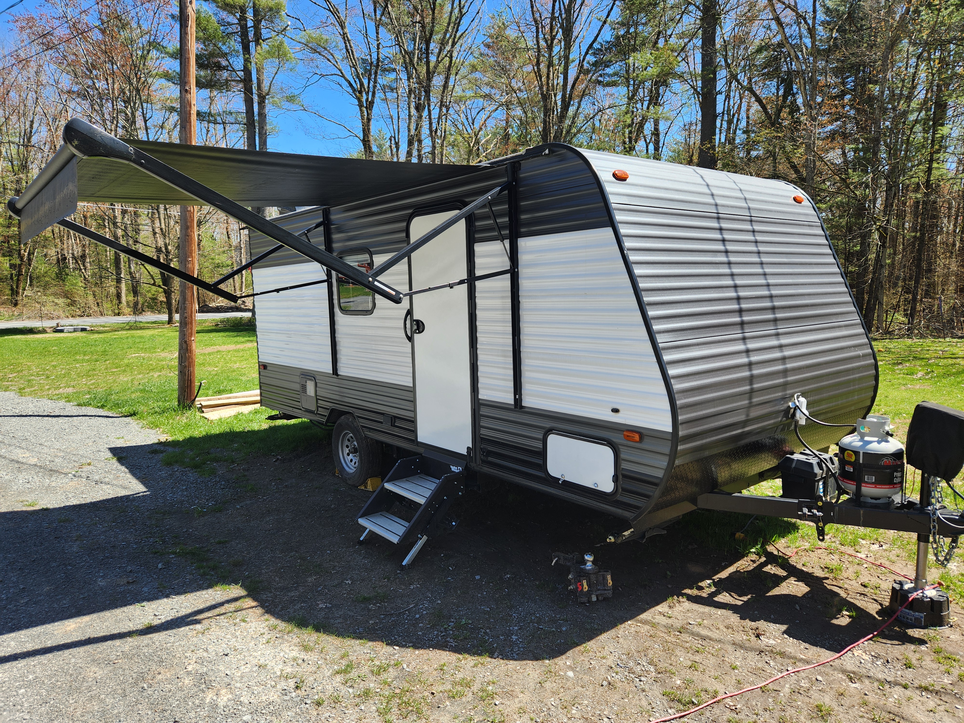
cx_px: 482
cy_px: 362
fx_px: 641
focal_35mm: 23
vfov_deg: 58.9
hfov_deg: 73.9
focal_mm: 5.4
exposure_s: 1/519
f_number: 1.8
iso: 20
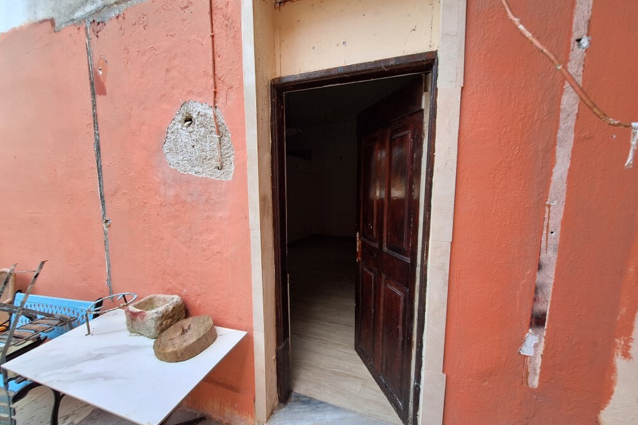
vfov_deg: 81.2
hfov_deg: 104.3
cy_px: 217
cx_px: 319
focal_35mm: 14
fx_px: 248
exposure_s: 1/120
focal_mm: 1.74
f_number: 2.2
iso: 50
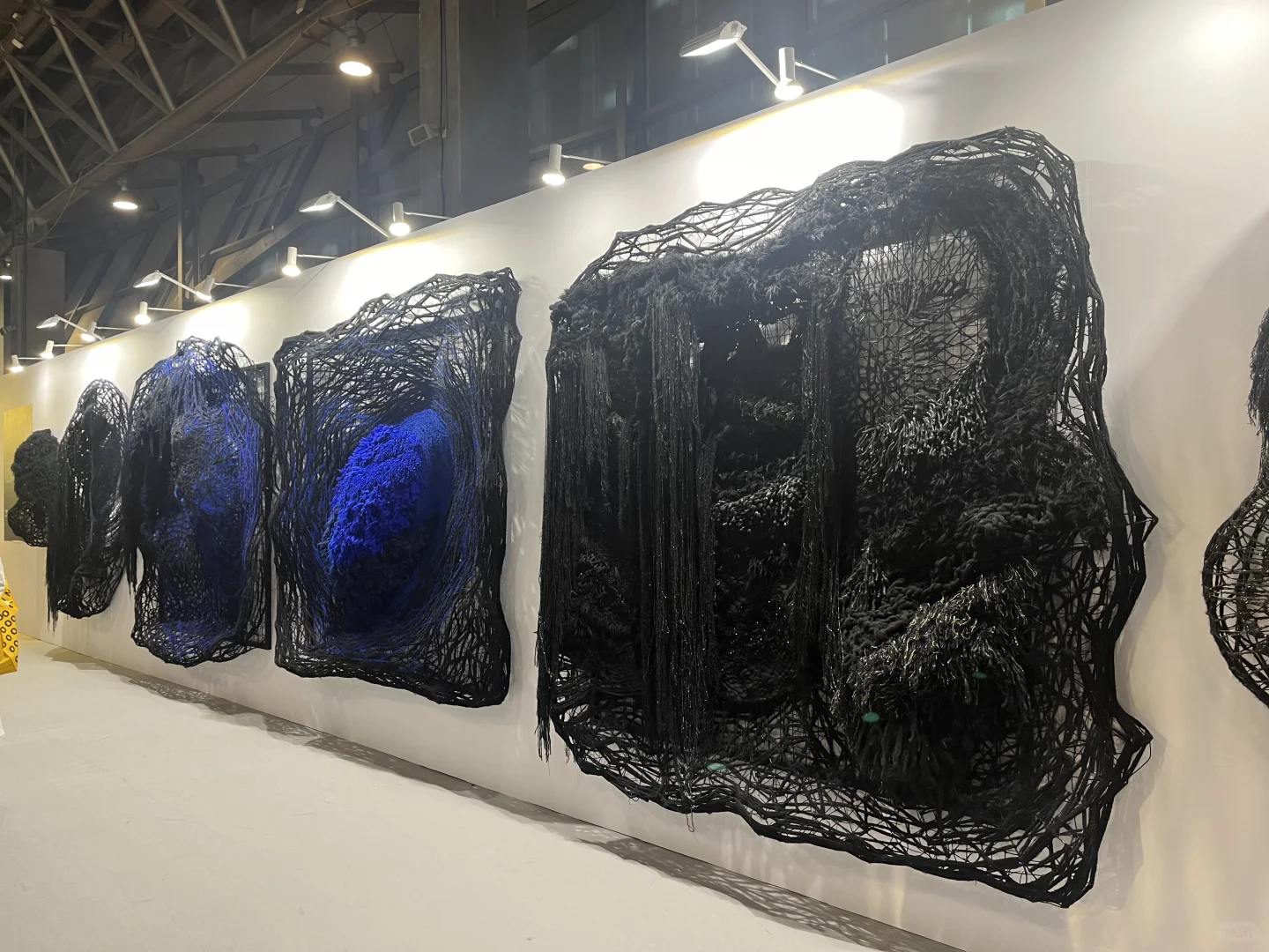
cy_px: 476
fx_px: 953
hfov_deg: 67.3
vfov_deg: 53.1
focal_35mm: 26
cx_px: 634
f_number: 1.6
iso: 125
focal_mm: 5.1
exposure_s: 1/50
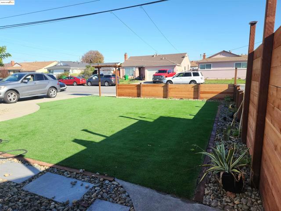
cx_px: 140
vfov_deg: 58.9
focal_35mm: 23
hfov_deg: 73.9
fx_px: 187
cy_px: 106
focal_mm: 5.4
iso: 20
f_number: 1.8
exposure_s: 1/794
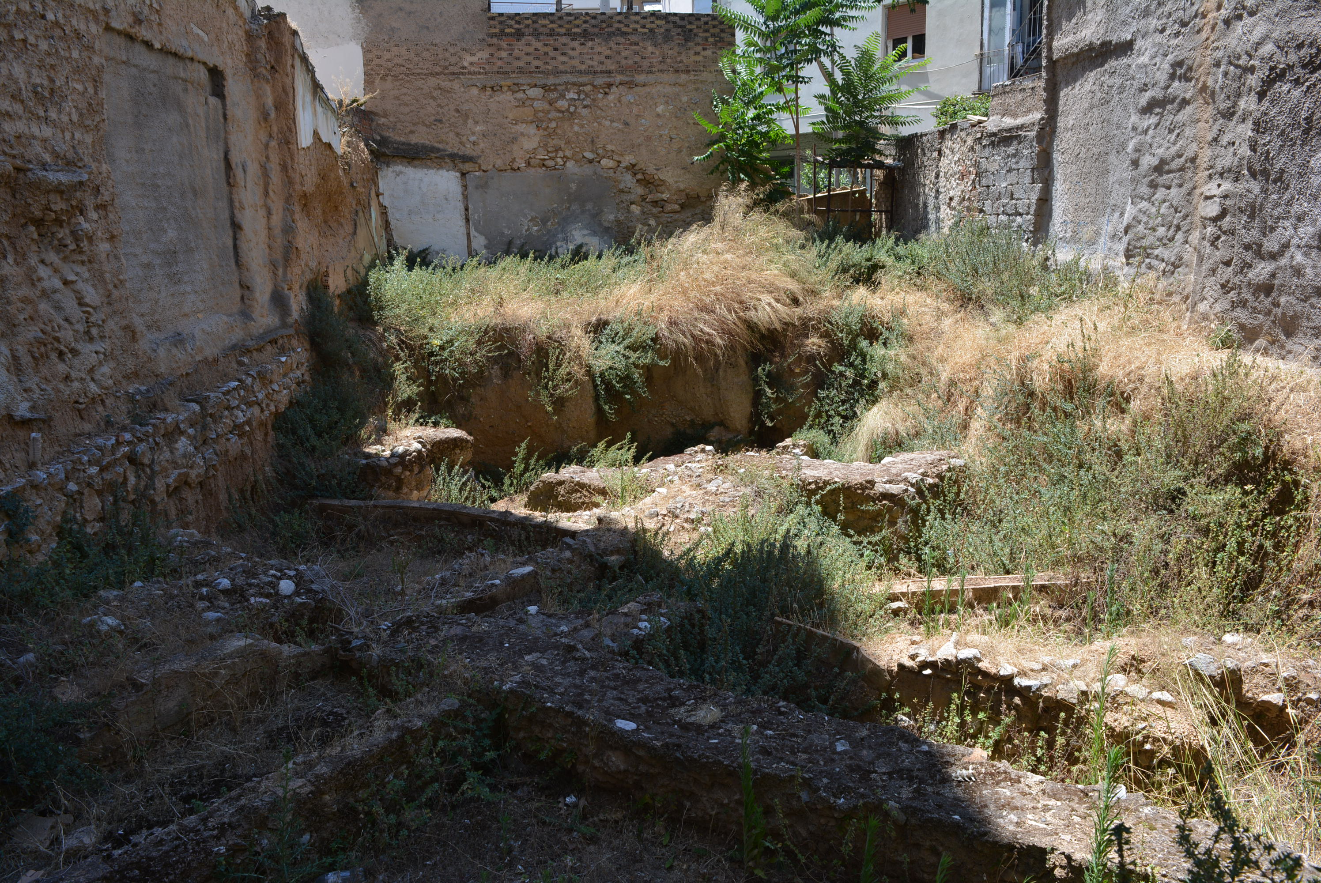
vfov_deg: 48.0
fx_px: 991
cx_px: 660
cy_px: 442
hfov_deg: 67.3
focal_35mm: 27
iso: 180
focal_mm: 18
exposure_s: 1/250
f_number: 8
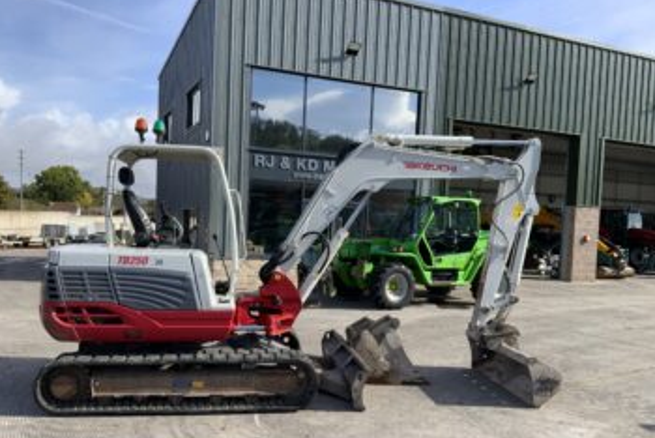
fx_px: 564
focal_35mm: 31
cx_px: 322
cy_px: 243
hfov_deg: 60.2
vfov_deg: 42.3
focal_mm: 3
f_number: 1.8
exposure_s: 1/1098
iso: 16
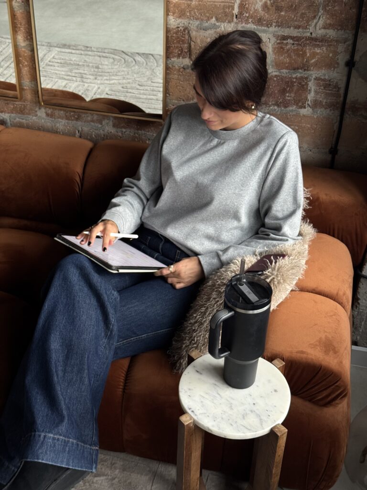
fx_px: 679
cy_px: 245
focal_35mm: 48
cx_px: 184
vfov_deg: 39.7
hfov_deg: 30.3
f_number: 1.78
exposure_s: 1/93
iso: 100
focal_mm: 6.76
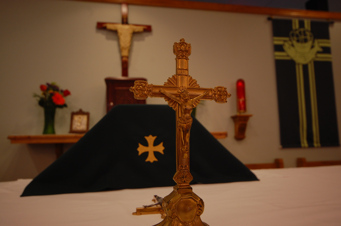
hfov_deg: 62.0
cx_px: 170
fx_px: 284
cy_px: 113
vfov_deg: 43.5
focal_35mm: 30
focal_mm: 20
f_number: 5.6
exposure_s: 1/13
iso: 400
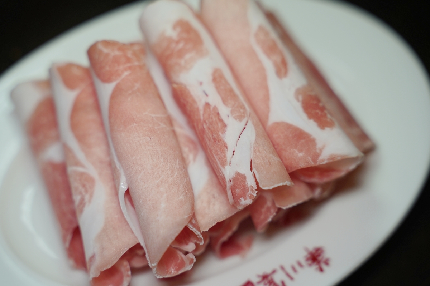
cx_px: 215
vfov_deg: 18.2
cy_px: 143
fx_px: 896
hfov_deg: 27.0
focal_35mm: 75
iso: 125
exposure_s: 1/80
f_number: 4
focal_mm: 75
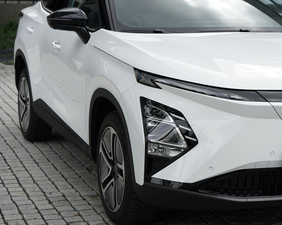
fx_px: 709
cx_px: 175
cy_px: 120
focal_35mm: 85
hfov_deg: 22.4
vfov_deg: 18.1
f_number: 5.6
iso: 100
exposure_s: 1/200
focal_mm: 70
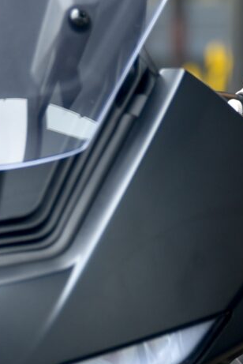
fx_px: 3144
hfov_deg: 4.4
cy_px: 625
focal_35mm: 311
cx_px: -45
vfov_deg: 6.5
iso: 100
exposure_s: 1/40
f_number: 2.8
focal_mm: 56
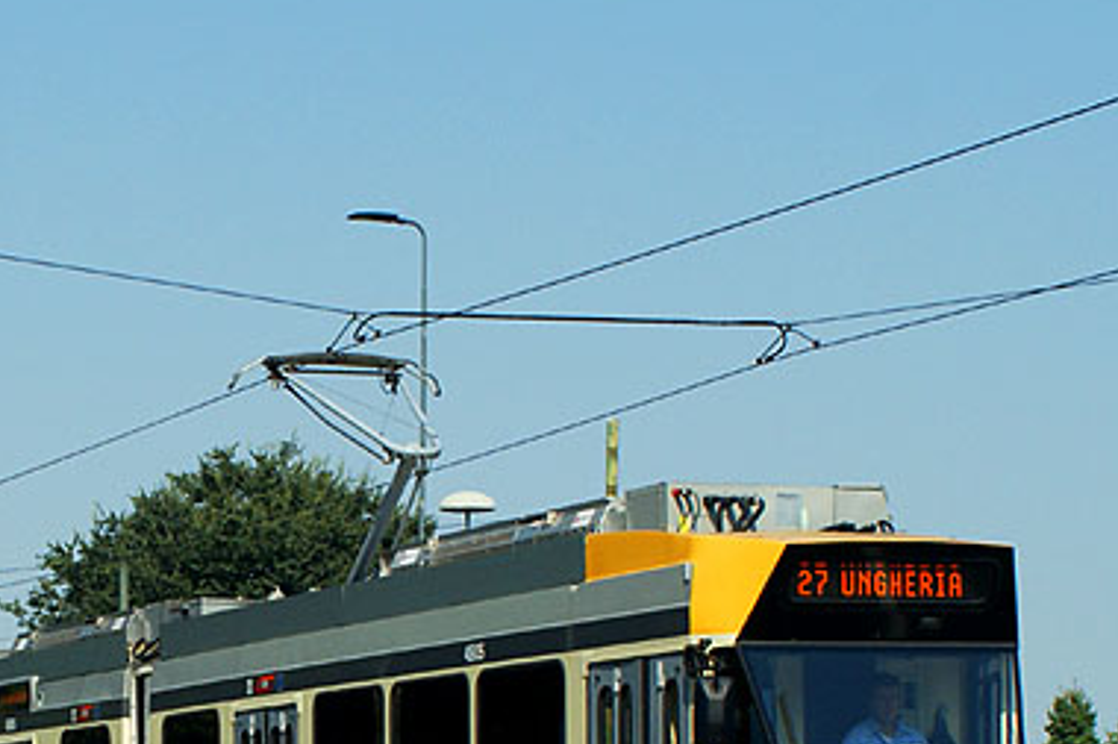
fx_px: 4387
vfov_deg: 9.6
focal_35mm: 141
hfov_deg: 14.4
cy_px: 747
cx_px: 85
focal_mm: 35
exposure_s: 1/500
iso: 200
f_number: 8
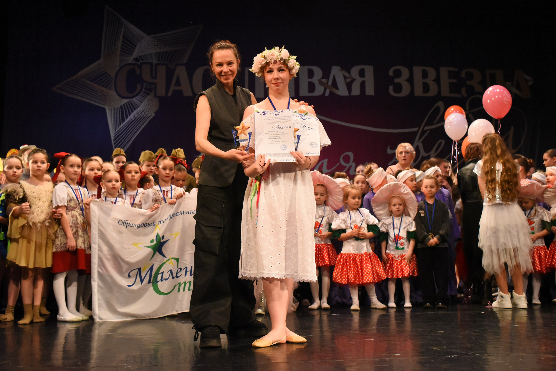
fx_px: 541
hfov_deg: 54.4
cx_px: 278
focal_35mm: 35
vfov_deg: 37.9
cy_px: 186
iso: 5000
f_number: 6.3
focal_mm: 35
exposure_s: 1/320
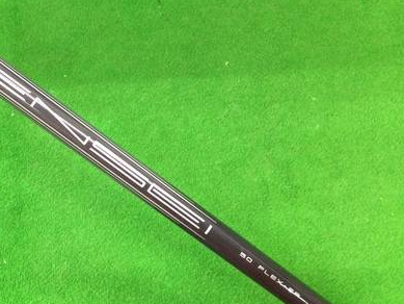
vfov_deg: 28.6
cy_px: 160
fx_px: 595
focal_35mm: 51
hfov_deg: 36.7
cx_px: 106
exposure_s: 1/30
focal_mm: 3.3
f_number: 2.4
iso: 160
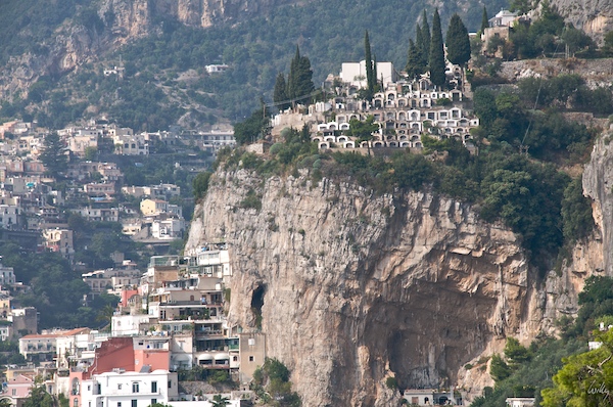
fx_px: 3060
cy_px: 204
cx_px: 306
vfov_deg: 7.6
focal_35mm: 180
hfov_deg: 11.4
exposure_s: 1/400
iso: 200
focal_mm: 120
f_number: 10
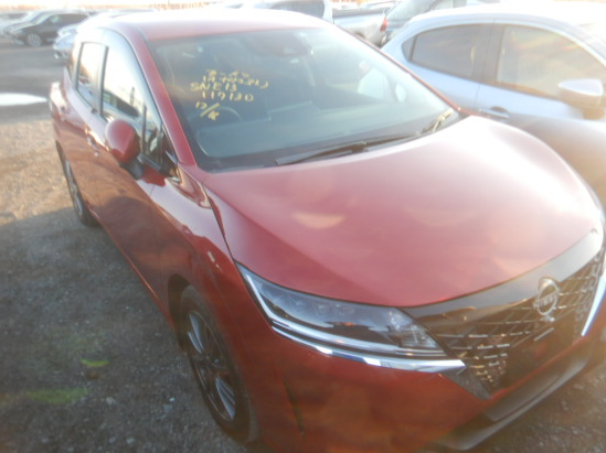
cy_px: 236
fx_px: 490
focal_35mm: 28
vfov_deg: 49.7
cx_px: 326
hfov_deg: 63.4
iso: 125
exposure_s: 1/30
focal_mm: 4.3
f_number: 2.8
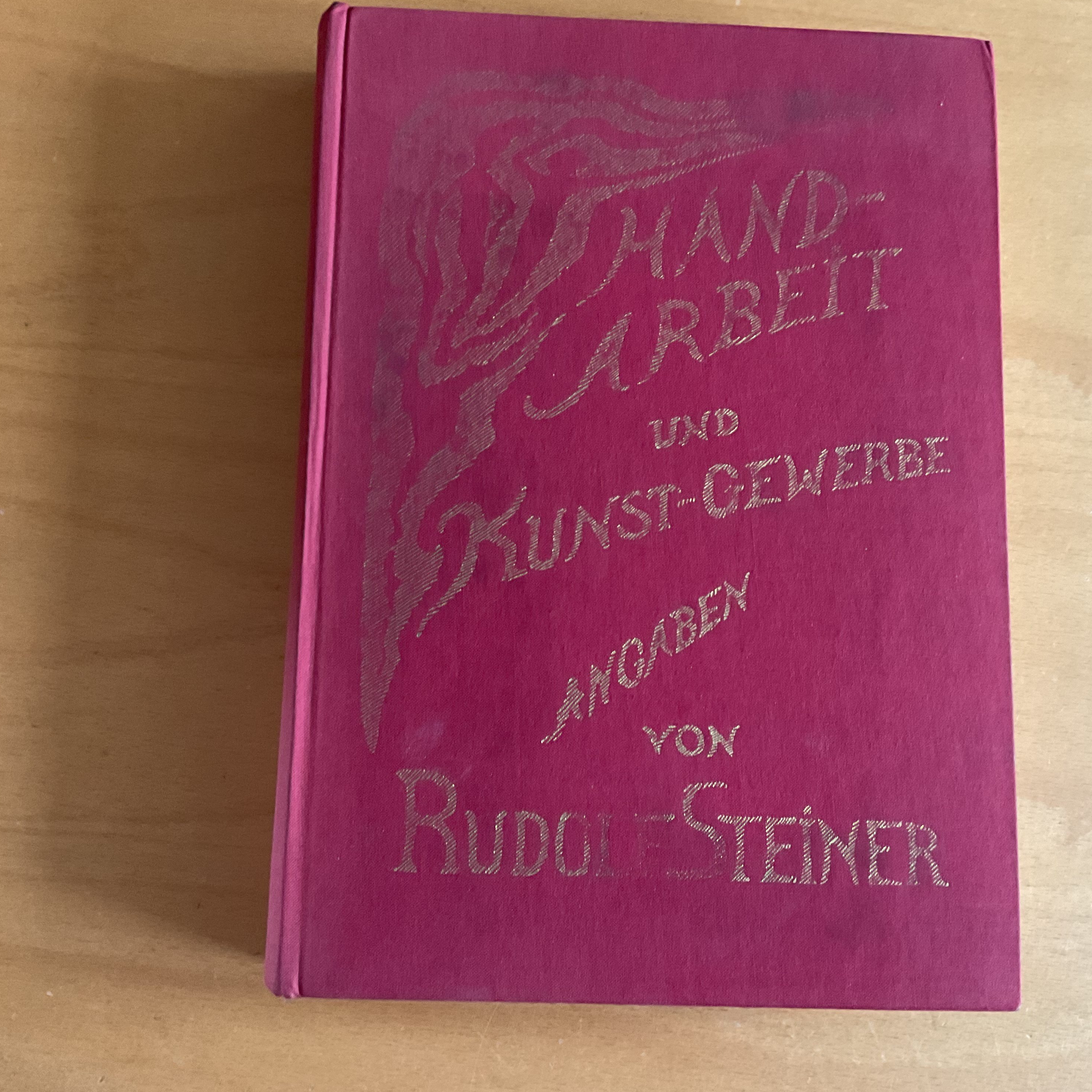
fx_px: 1249
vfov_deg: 47.2
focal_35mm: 35
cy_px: 551
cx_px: 528
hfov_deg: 47.2
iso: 250
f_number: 1.8
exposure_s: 1/33
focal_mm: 3
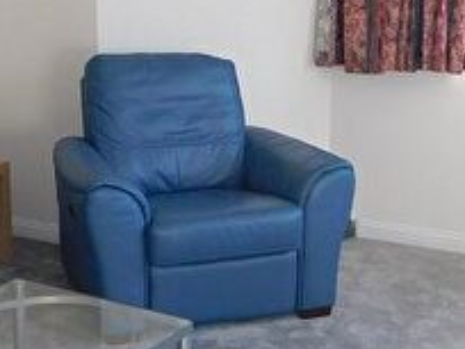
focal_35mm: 79
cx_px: 174
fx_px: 1061
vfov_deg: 18.7
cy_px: 149
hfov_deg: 24.6
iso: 125
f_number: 3
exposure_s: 1/80
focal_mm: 4
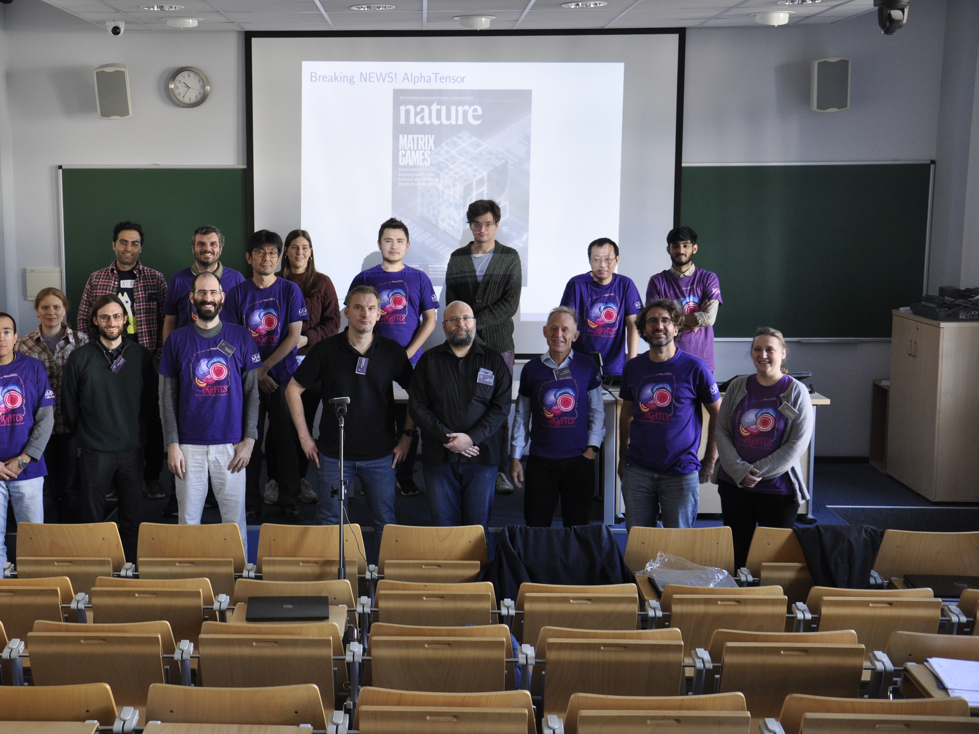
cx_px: 389
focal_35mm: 49
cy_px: 361
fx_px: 1386
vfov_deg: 29.7
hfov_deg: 38.7
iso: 560
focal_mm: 28
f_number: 4
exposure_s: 1/30
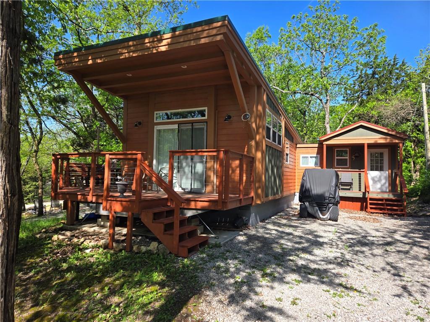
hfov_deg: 73.9
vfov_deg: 58.9
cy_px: 161
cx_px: 215
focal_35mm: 23
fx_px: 286
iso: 25
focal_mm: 5.4
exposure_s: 1/614
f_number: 1.8
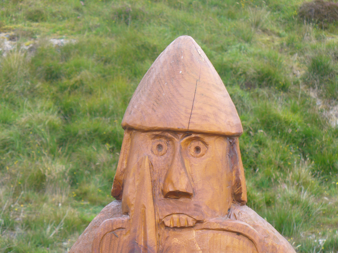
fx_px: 1015
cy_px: 126
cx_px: 169
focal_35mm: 104
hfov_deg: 18.9
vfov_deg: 14.2
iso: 80
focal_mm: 17.2
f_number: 3.5
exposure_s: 1/125
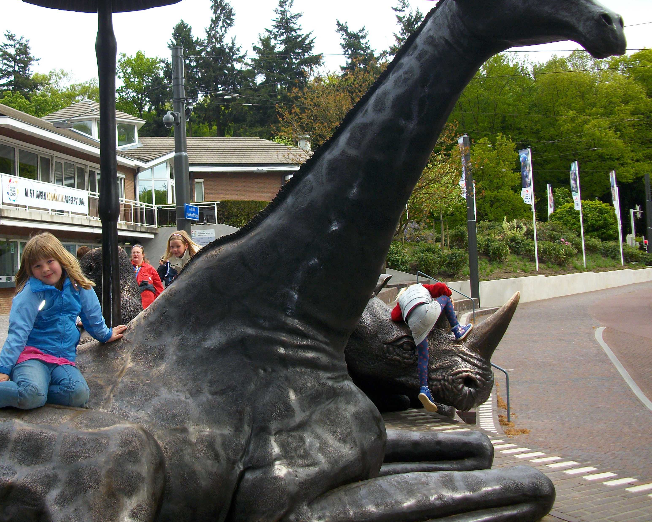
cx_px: 243
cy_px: 225
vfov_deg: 34.8
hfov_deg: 42.6
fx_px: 830
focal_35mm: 43
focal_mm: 5.7
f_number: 2.9
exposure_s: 1/485
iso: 80
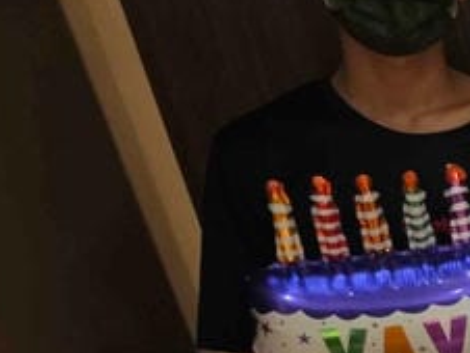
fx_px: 1658
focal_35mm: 122
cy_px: 573
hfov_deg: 12.0
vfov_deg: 11.5
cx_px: 1221
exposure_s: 1/24
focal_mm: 8.72
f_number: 1.63
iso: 250
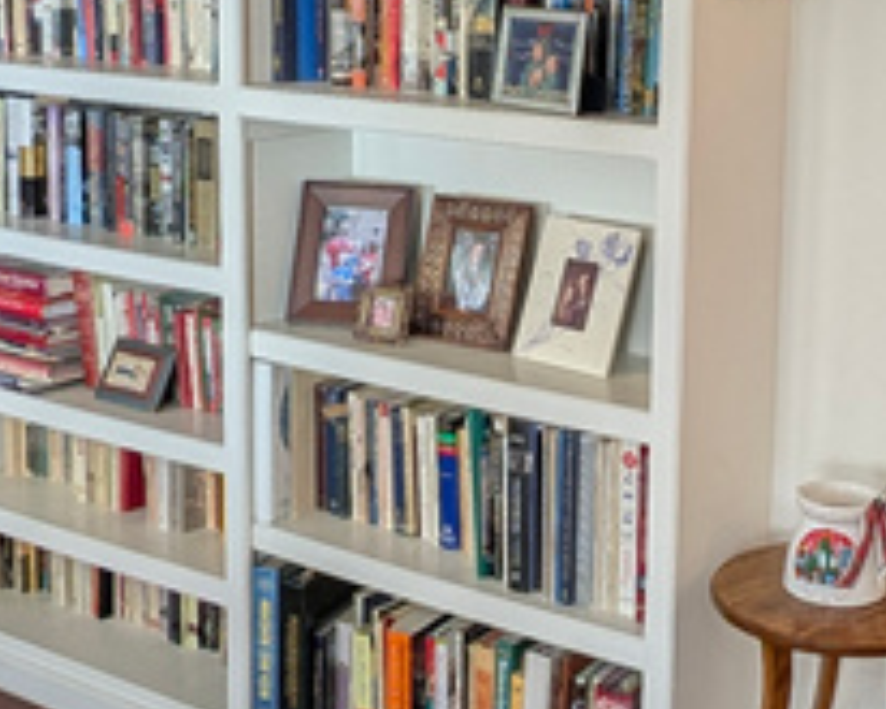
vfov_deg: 25.9
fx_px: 1522
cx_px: 632
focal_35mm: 58
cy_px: 176
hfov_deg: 32.0
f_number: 1.95
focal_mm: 2.23
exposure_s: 1/24
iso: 56
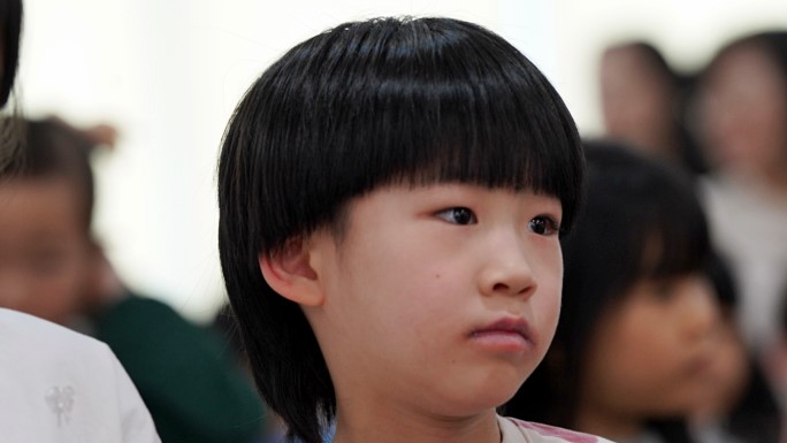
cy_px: 337
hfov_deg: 10.6
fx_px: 4258
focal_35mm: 204
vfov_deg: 6.0
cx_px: 407
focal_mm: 148
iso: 1250
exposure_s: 1/160
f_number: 4
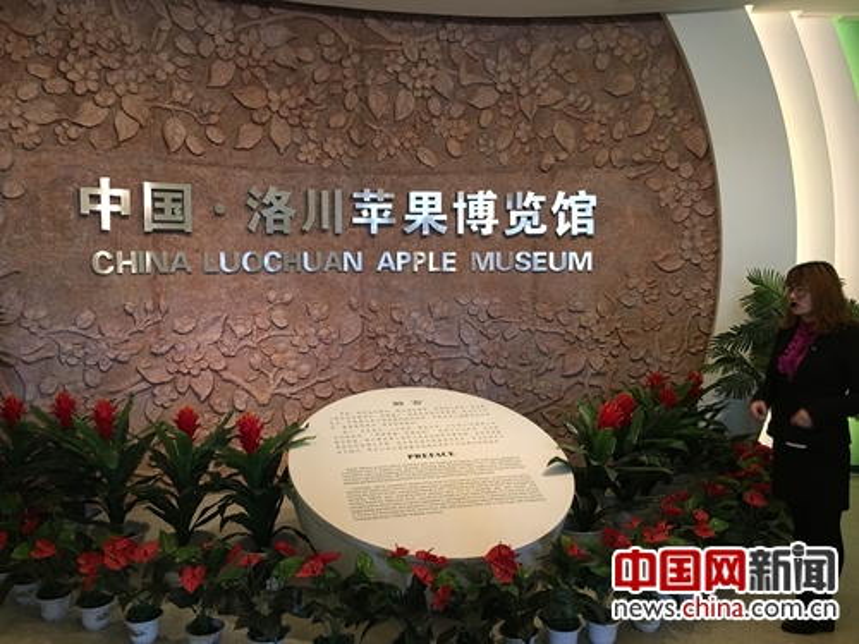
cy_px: 322
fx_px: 720
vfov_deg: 48.2
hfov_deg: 61.7
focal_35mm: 29
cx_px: 430
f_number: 2.2
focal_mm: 4.15
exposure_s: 1/17
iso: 64
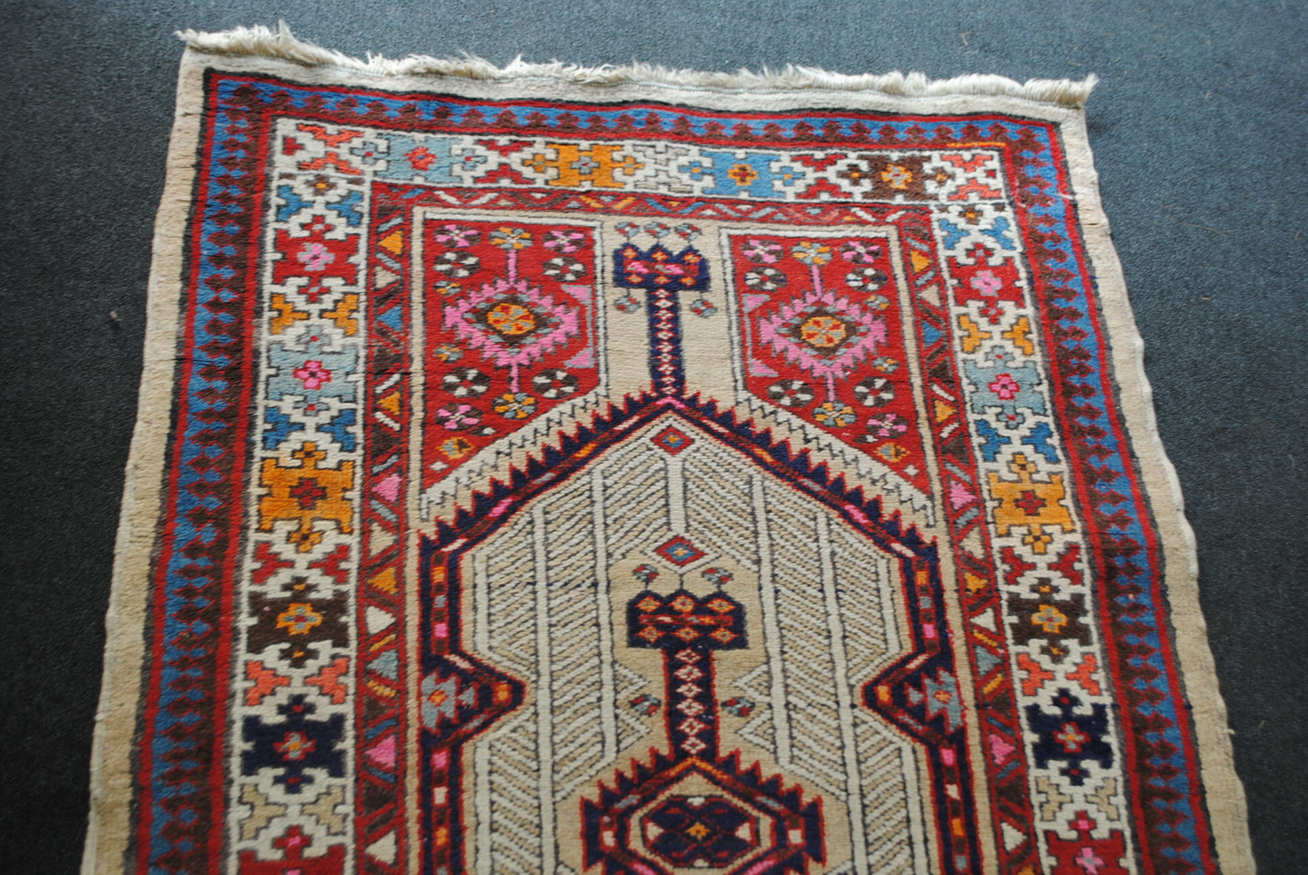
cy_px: 438
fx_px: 1310
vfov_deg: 37.0
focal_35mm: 36
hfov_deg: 53.1
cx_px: 654
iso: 200
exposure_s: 1/30
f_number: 4
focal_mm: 24
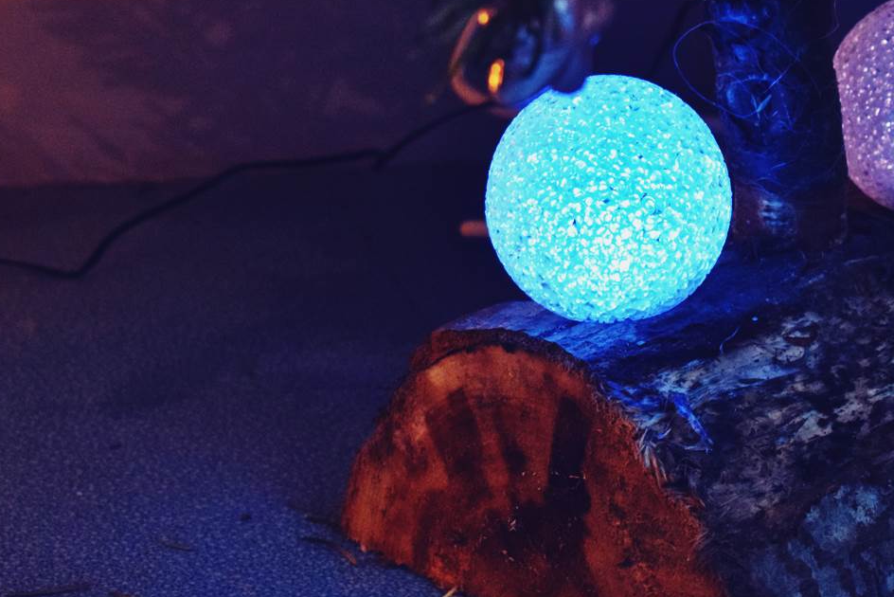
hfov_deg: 16.7
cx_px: 599
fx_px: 3030
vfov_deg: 11.2
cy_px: 181
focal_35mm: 122
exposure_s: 1/60
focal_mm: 48
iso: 4000
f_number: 5.3
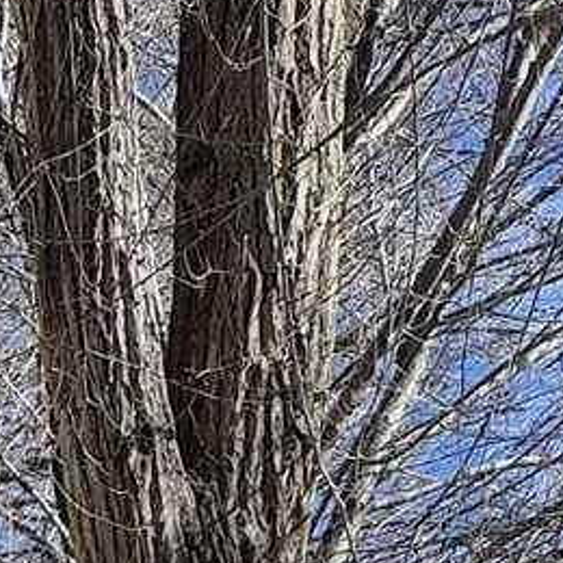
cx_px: -706
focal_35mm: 180
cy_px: 2289
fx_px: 3312
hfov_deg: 8.9
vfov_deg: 7.1
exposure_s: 1/5824
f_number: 1.8
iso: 80
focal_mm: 5.4
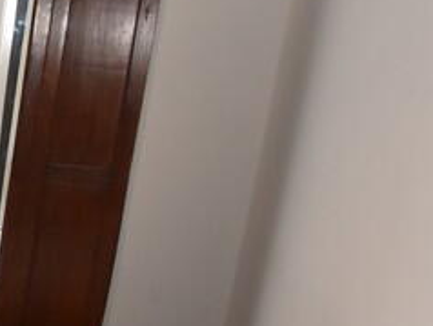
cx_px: -420
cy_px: 289
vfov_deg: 23.1
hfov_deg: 19.3
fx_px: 776
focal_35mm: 62
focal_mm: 10
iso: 800
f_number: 5
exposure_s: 1/100
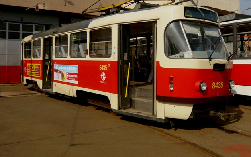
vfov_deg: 33.6
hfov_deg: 51.3
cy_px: 68
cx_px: 148
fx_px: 260
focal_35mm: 38
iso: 200
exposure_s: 1/400
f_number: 8
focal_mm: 4.6
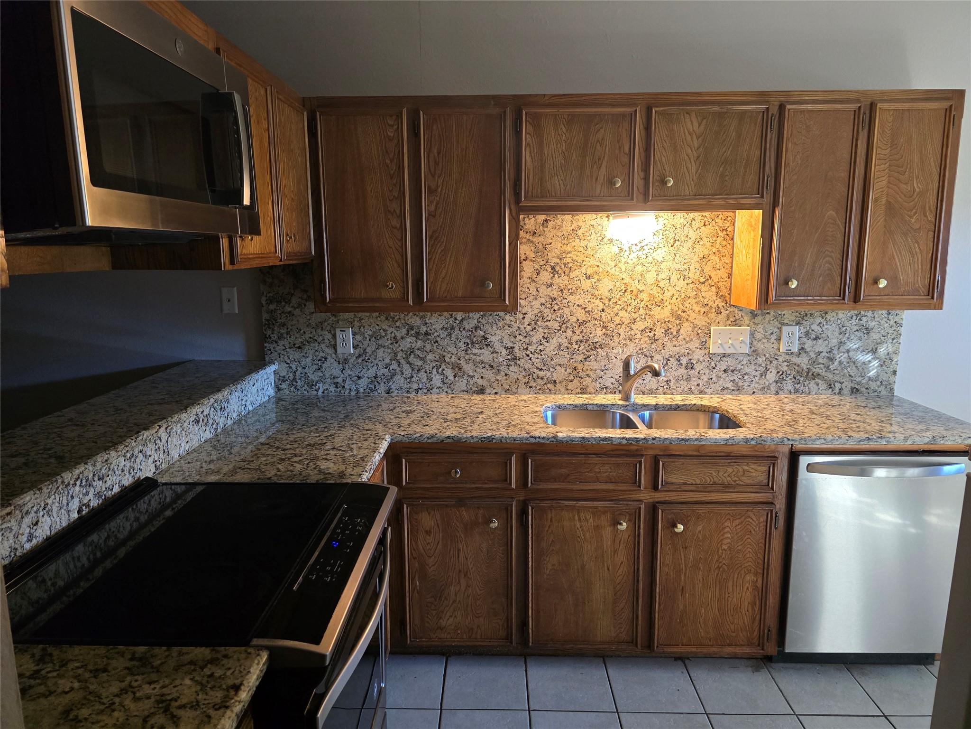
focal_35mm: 23
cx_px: 486
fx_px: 645
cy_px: 364
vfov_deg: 58.9
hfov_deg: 73.9
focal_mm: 6.3
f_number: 1.7
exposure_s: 1/60
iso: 800
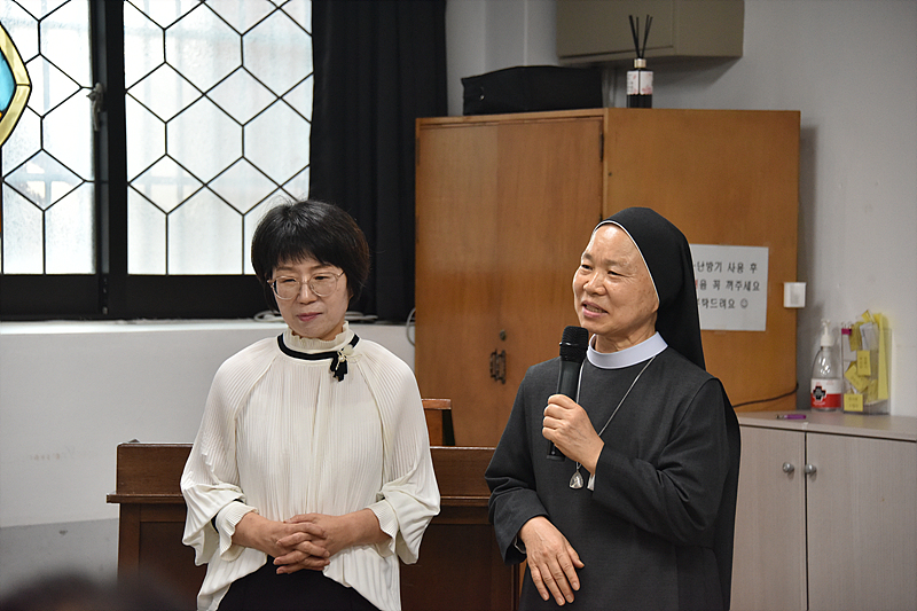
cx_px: 458
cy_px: 306
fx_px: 3107
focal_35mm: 122
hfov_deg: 16.8
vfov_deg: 11.2
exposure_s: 1/125
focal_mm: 122
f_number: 5.6
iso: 2200
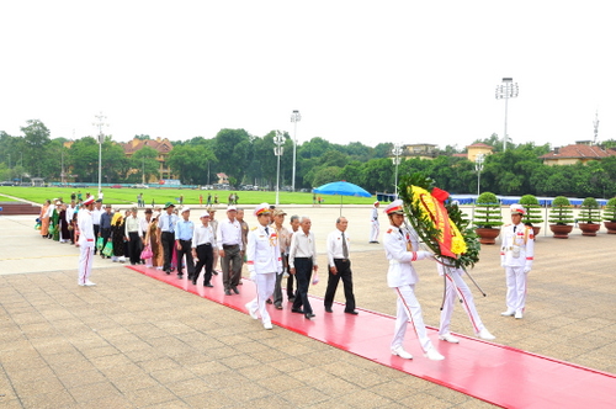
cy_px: 204
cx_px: 308
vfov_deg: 41.6
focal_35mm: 32
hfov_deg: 59.6
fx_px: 538
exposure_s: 1/125
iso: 320
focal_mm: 21
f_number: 13
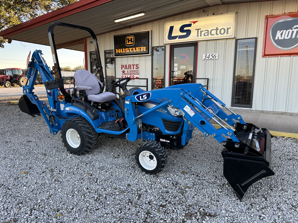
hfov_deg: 71.6
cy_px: 112
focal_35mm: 24
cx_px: 149
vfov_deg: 56.8
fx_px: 207
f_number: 1.78
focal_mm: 6.86
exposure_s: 1/373
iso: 80
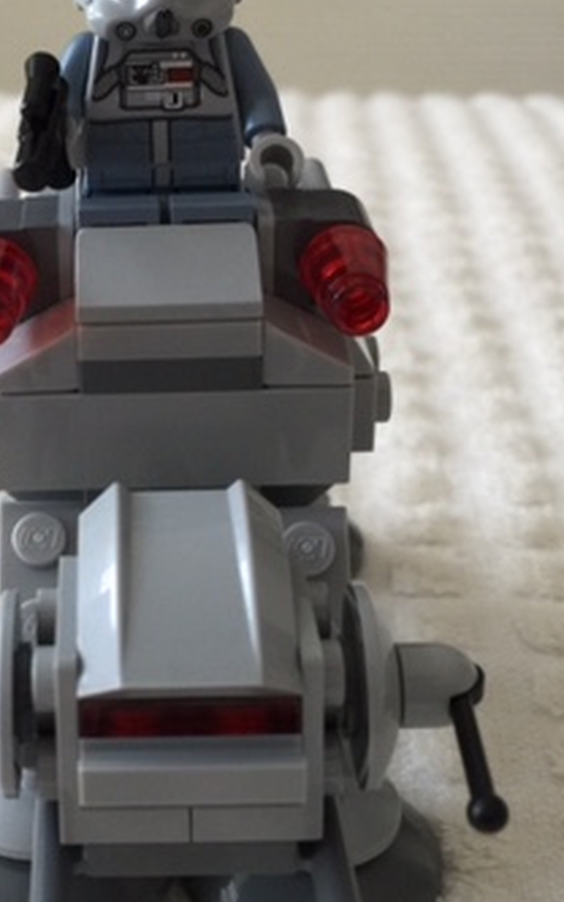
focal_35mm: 59
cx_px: 73
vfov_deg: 34.5
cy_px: 409
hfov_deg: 21.6
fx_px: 1452
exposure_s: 1/30
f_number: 2.2
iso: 40
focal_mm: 4.15
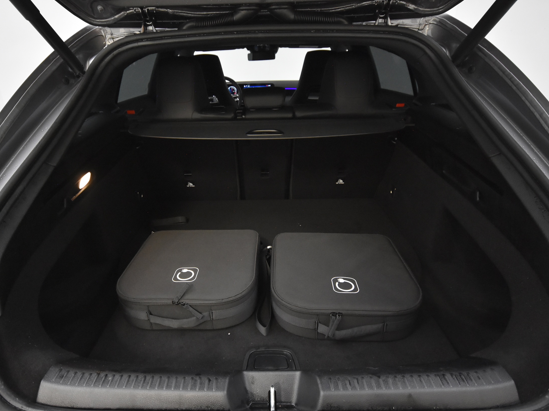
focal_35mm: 22
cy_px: 207
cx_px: 261
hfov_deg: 77.5
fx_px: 342
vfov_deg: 62.1
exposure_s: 1/60
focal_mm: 13
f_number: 4.5
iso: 4000
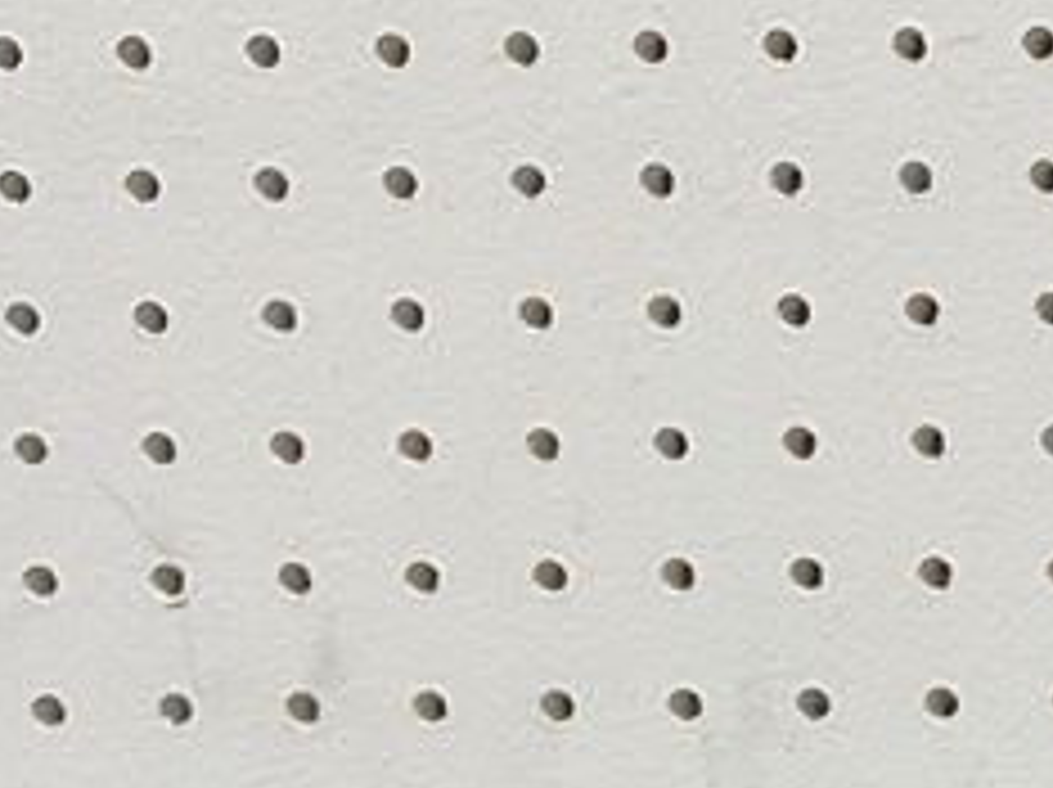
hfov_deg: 9.6
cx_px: 2686
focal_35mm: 178
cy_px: 1364
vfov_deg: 8.1
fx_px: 5409
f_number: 1.5
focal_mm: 5.7
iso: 80
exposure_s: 1/100
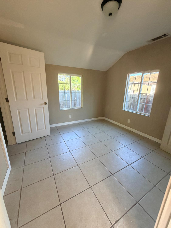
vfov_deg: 102.0
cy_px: 114
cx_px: 86
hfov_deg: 85.7
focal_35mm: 14
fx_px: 92
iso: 250
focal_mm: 2.22
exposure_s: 1/121
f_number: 2.2
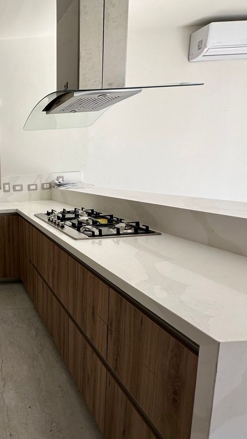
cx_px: -35
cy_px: 214
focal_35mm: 21
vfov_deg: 83.8
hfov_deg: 40.9
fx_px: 245
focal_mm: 2.22
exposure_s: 1/186
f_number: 2.2
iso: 40
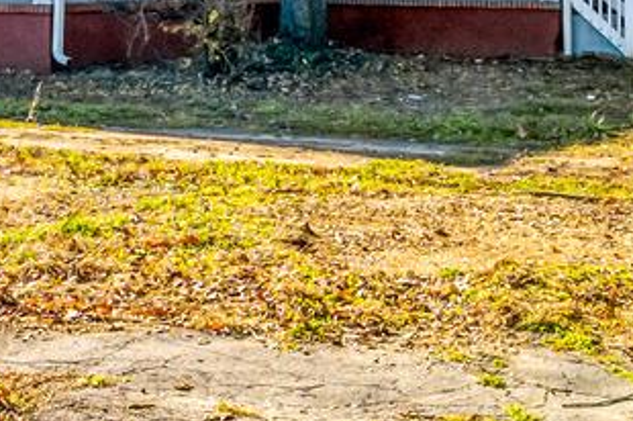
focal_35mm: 119
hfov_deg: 17.2
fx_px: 2090
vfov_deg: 11.3
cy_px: -81
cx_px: 233
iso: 1250
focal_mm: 18
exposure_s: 1/500
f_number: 8
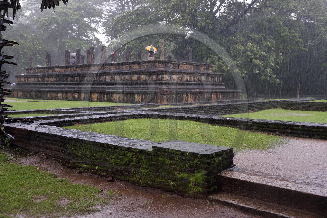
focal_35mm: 36
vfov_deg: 36.9
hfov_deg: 53.1
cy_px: 109
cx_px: 164
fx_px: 327
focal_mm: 36
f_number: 5
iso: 800
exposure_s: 1/100
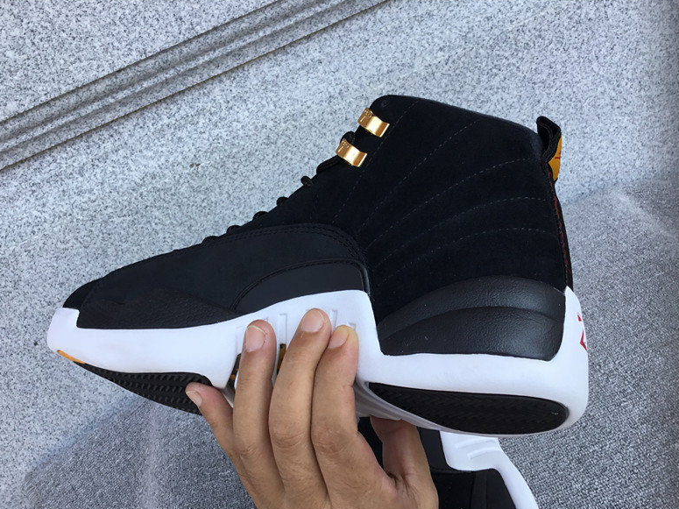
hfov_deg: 56.8
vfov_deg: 44.1
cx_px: 333
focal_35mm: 32
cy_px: 258
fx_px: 628
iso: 25
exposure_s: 1/392
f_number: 2.4
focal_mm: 3.3
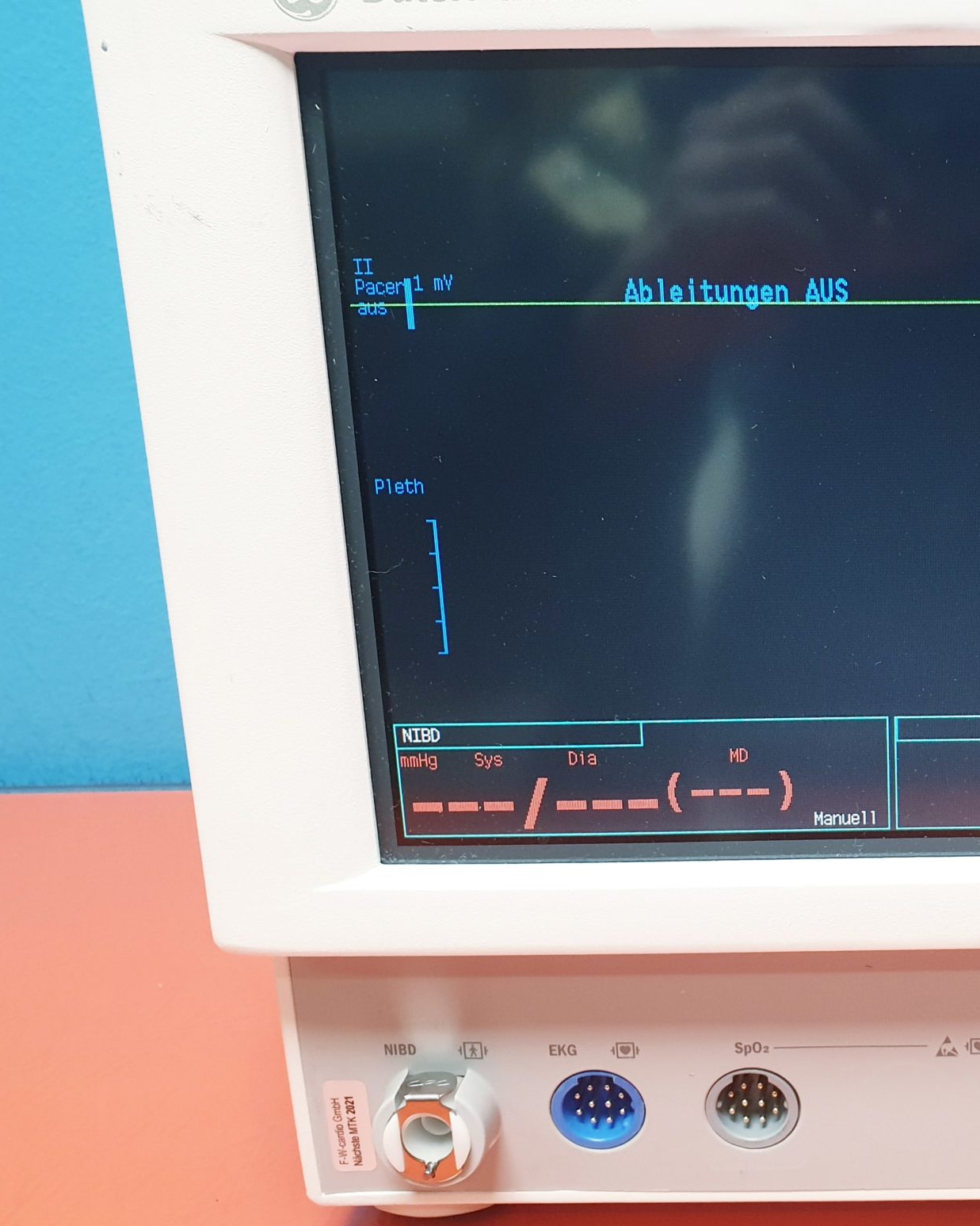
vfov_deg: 43.8
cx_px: 974
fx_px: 1523
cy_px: 559
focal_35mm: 42
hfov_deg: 32.8
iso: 160
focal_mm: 4.3
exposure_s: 1/50
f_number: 2.4
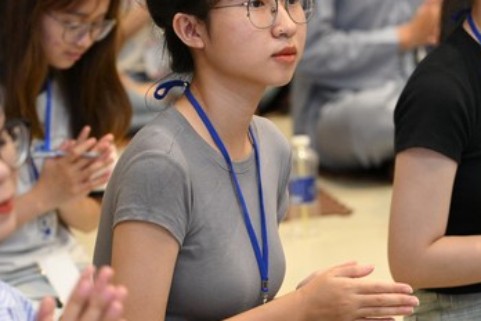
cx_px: 282
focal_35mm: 224
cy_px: 156
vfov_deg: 6.1
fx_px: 2993
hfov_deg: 9.2
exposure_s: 1/200
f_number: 4
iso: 6400
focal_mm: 120
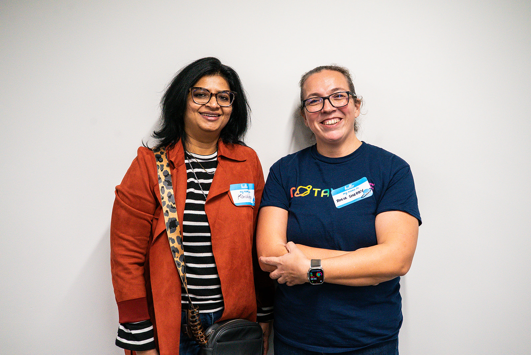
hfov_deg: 54.4
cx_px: 266
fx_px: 517
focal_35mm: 35
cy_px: 178
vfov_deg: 37.9
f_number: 5.6
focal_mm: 35
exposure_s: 1/160
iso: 3200
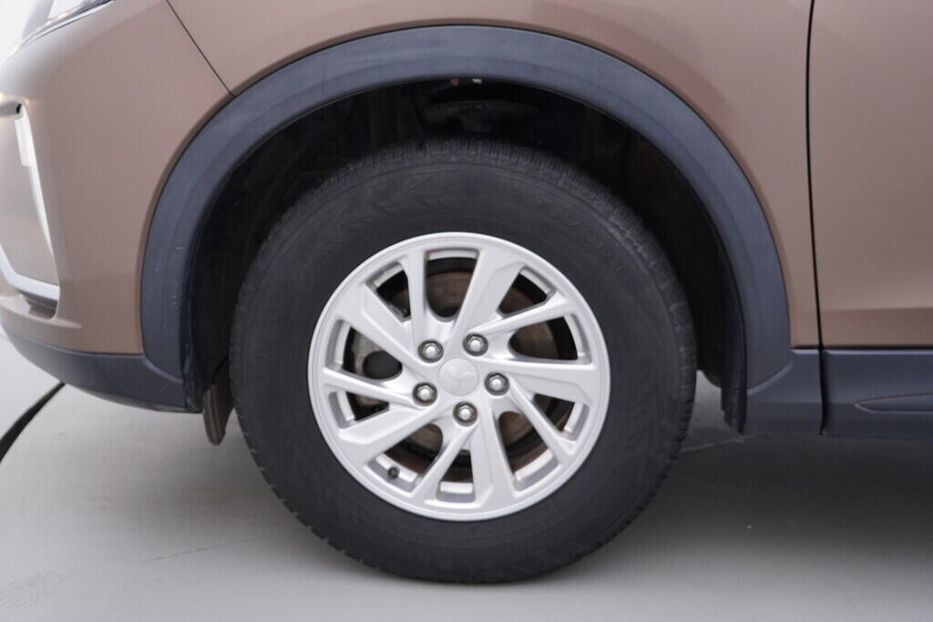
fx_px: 933
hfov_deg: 53.1
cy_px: 311
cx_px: 466
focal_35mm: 36
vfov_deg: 36.9
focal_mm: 24
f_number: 3.2
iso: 125
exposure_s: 1/50
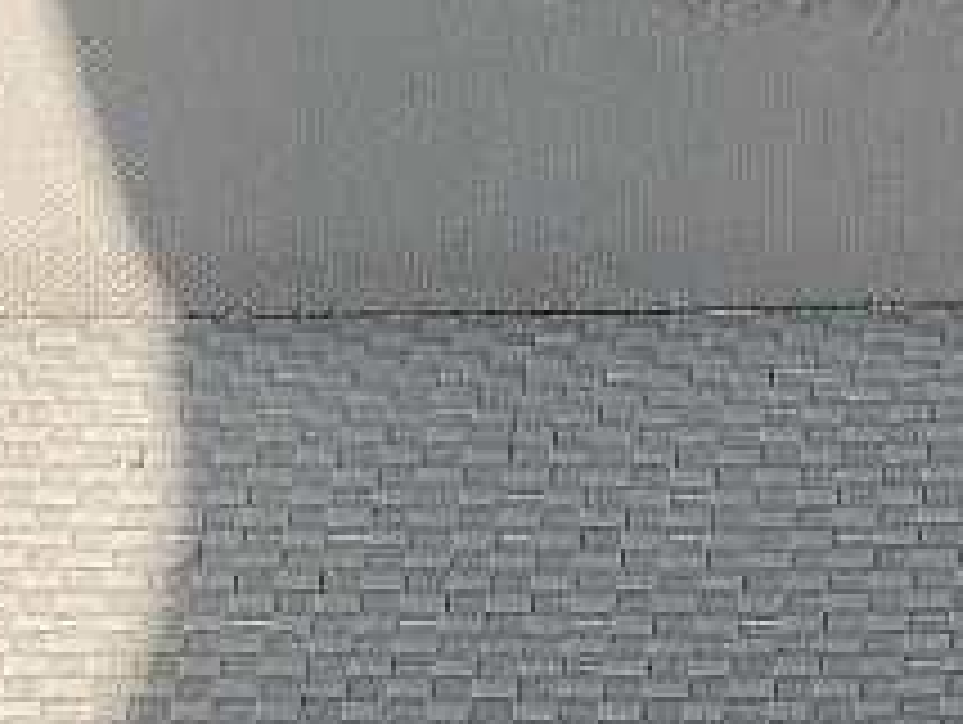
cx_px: 2524
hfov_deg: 8.9
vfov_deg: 7.6
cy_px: 791
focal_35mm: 194
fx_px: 5403
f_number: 1.5
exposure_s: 1/345
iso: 50
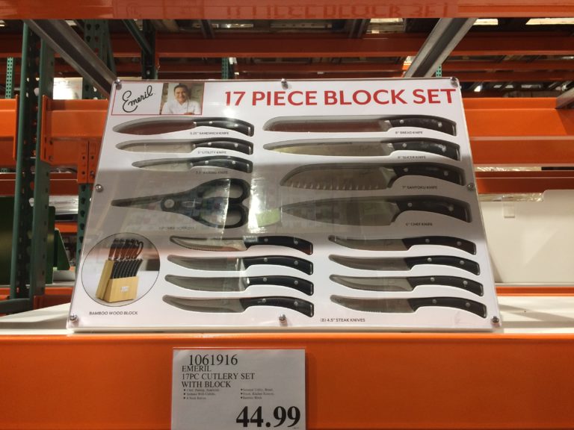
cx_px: 287
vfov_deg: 48.2
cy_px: 215
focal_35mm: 29
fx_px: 481
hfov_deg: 61.7
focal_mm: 4.15
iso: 100
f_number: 2.2
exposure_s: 1/30
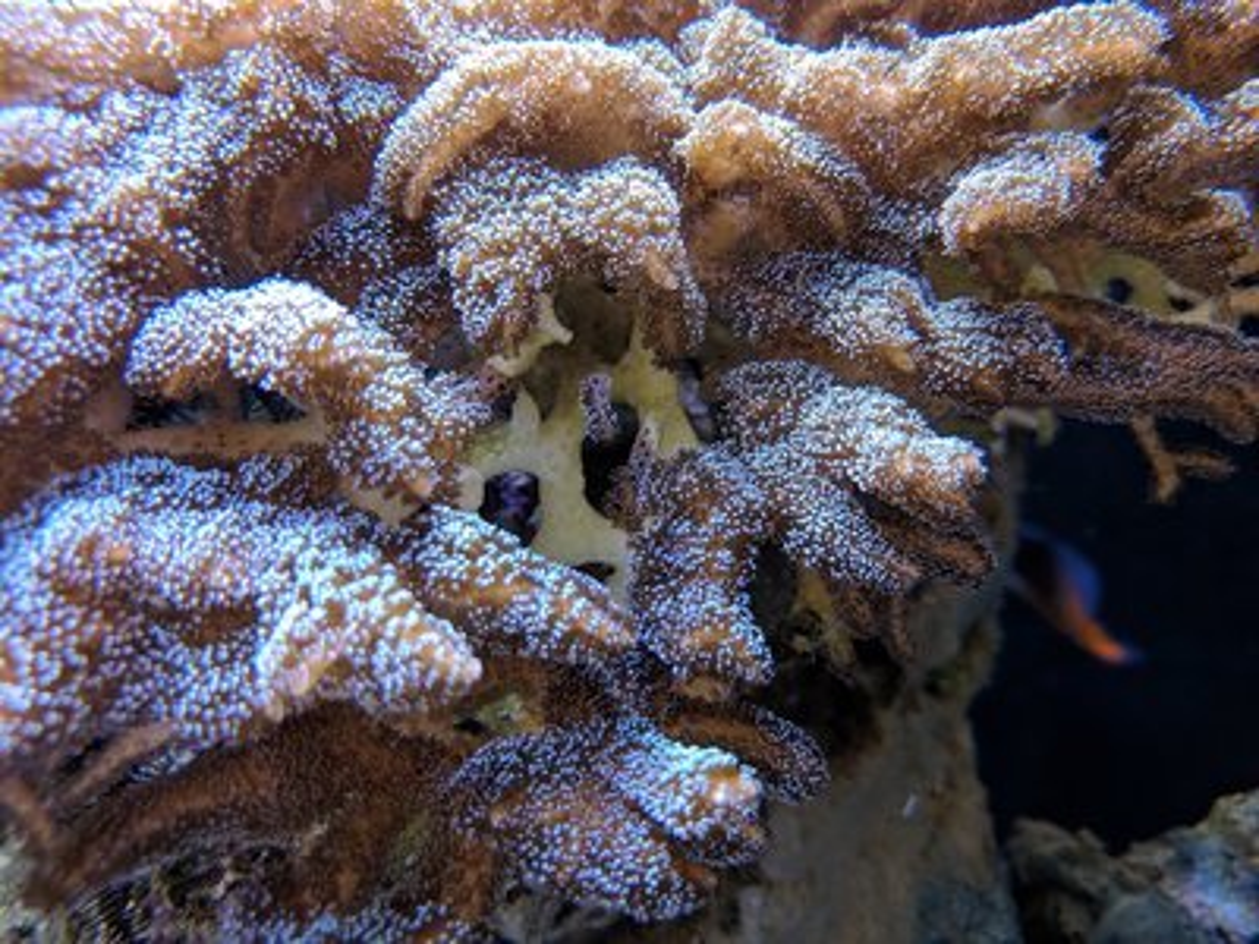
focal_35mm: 26
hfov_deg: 67.3
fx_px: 946
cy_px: 472
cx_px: 630
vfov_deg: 53.1
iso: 304
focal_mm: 4.67
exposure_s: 1/50
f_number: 2
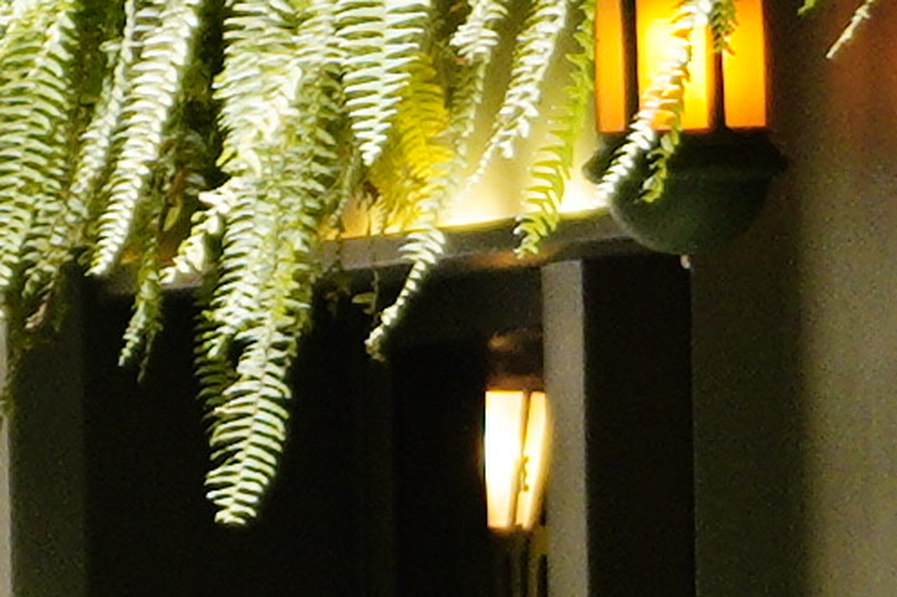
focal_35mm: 832
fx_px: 20723
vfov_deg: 1.6
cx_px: 765
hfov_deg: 2.5
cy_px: 2074
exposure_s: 1/160
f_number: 2.8
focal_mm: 70
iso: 1600
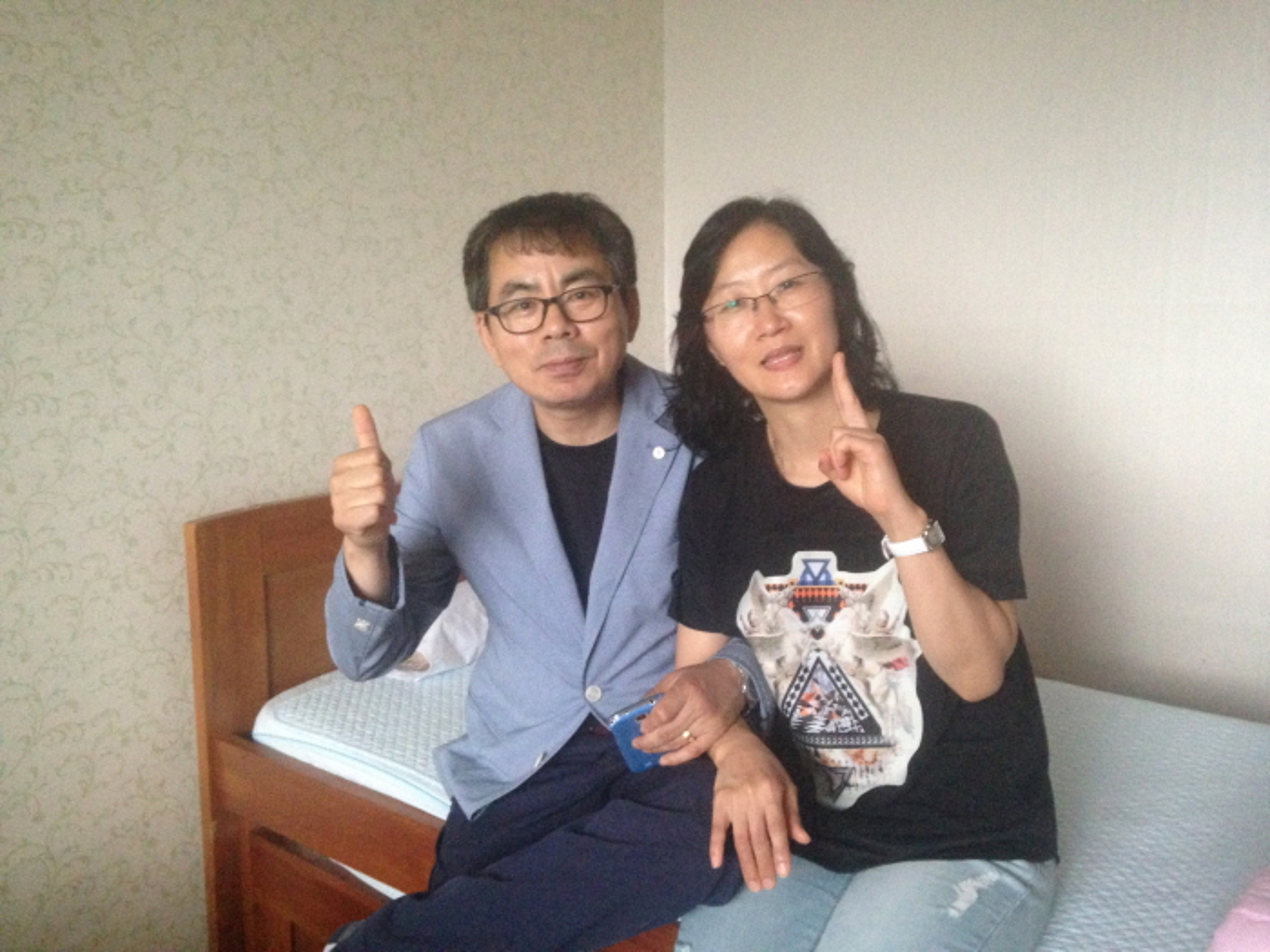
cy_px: 476
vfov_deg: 42.9
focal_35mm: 33
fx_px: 1211
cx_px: 635
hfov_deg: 55.4
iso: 500
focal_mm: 4.12
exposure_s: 1/15
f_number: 2.4
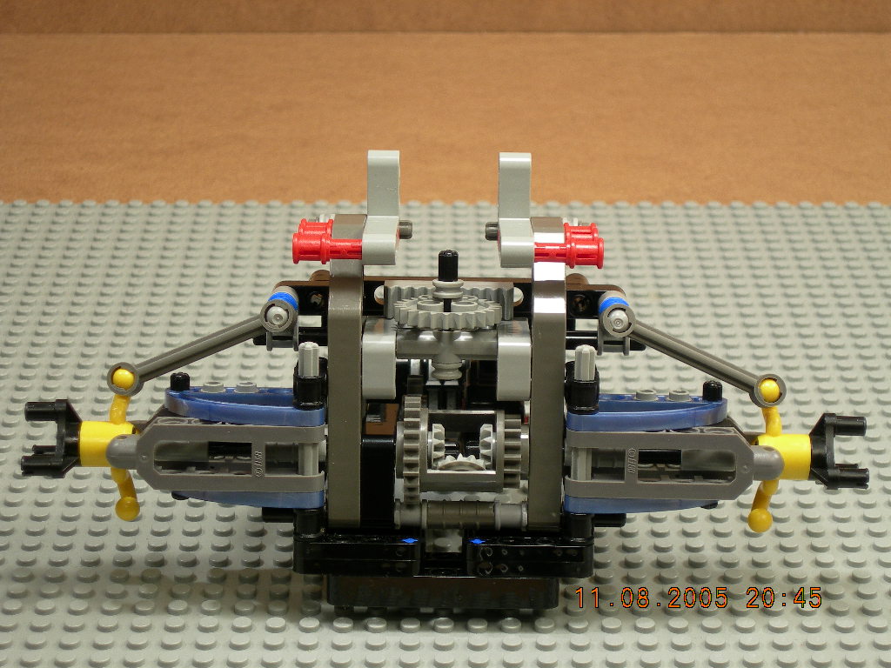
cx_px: 446
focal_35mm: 103
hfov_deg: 19.1
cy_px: 334
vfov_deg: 14.4
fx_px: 2651
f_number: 4.6
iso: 50
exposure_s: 1/6.8
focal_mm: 21.3
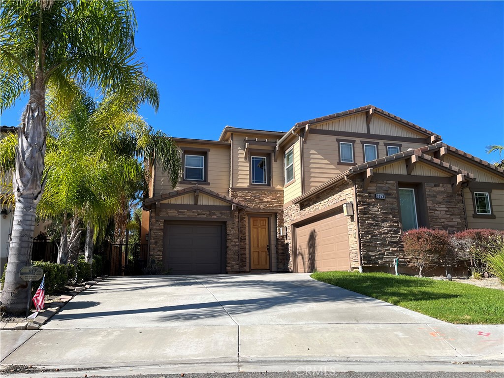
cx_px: 252
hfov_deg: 67.3
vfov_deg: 53.1
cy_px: 189
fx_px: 379
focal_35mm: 26
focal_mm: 5.1
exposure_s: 1/2410
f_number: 1.6
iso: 50
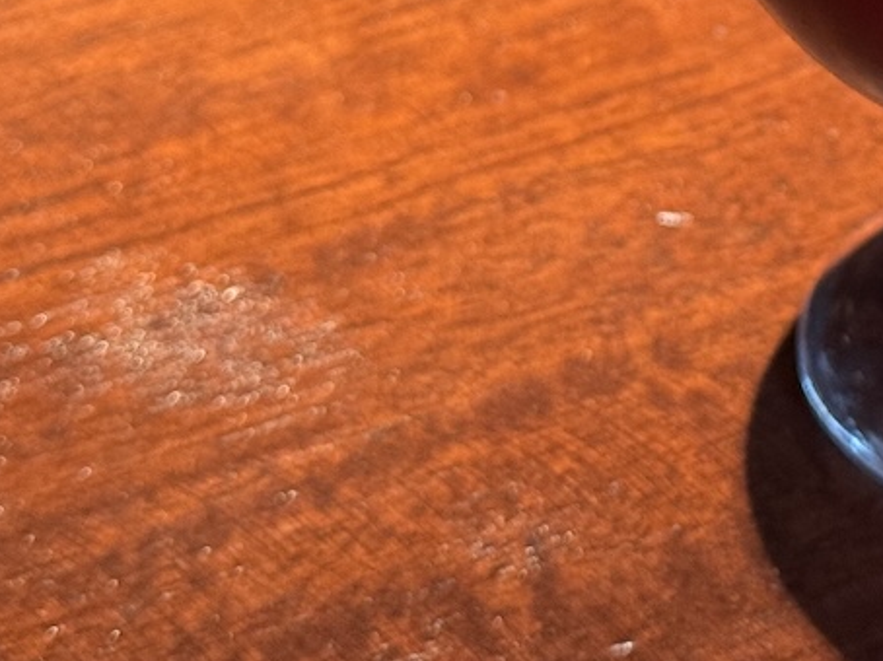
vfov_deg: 11.4
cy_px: -204
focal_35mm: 127
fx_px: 3238
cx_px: 844
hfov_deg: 15.3
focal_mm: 6.76
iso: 250
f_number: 1.78
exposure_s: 1/60
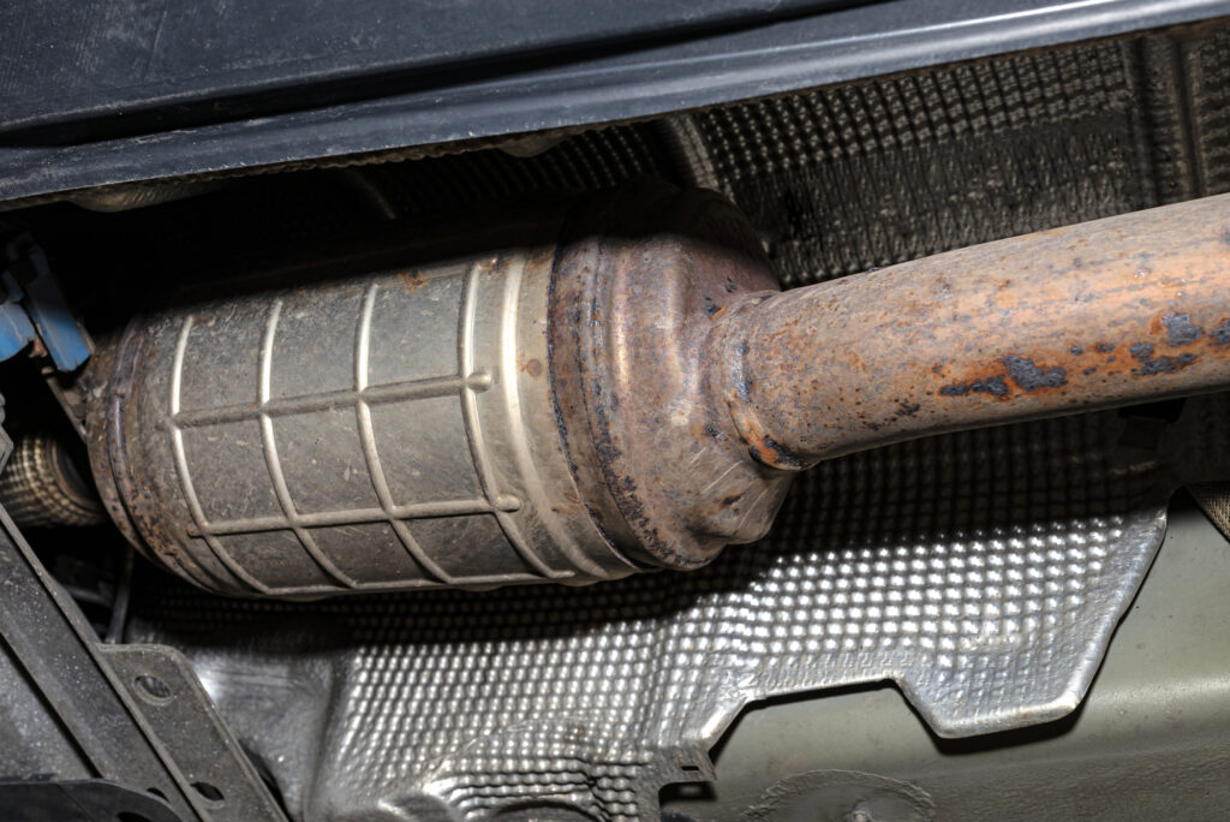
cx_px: 615
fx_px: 1196
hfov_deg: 54.4
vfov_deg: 37.9
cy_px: 411
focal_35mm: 35
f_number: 8
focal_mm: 35
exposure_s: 1/60
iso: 125
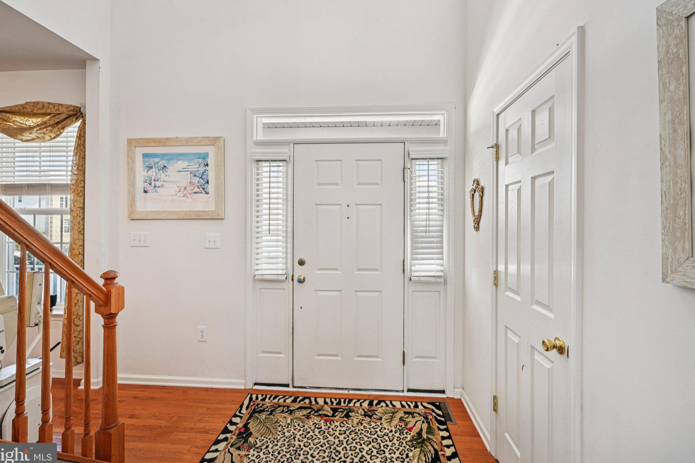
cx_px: 346
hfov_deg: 93.3
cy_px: 223
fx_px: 328
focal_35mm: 17
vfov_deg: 70.4
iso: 400
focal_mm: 16
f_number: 8
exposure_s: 1/40
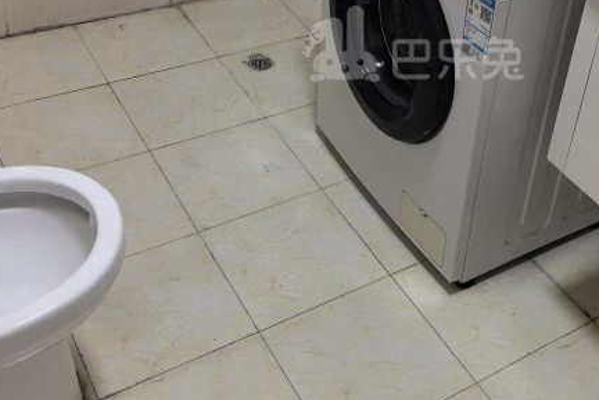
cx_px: 413
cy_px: 44
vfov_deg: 25.2
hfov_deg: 37.6
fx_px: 865
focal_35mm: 52
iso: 250
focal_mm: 5.75
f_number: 1.4
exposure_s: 1/33.3
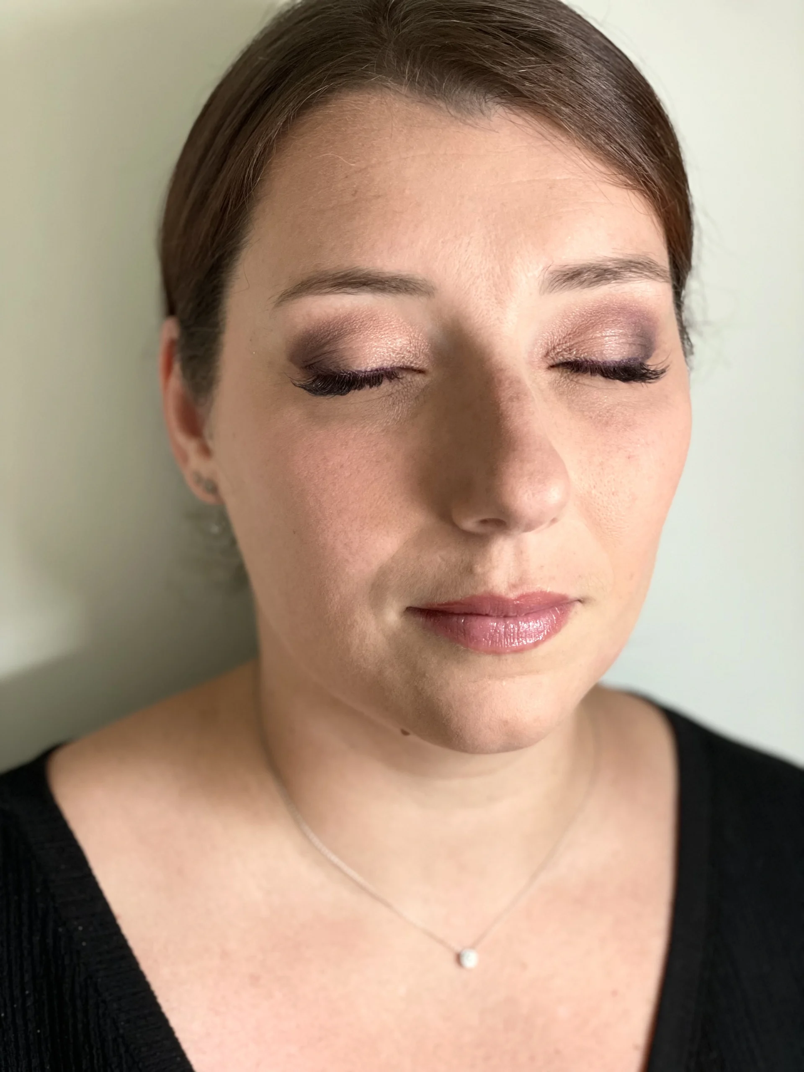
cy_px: 536
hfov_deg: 28.0
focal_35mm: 52
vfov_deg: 36.8
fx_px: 1610
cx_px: 402
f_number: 2
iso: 200
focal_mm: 6
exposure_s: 1/122
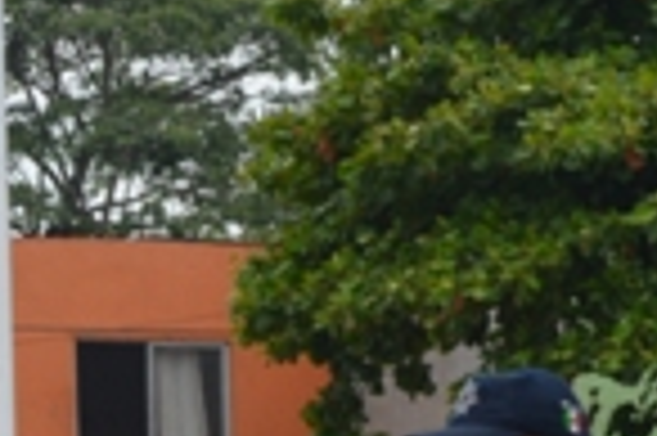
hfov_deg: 7.5
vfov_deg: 5.2
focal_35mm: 259
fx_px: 4721
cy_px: 850
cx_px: -824
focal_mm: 28
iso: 100
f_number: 8
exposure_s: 1/250
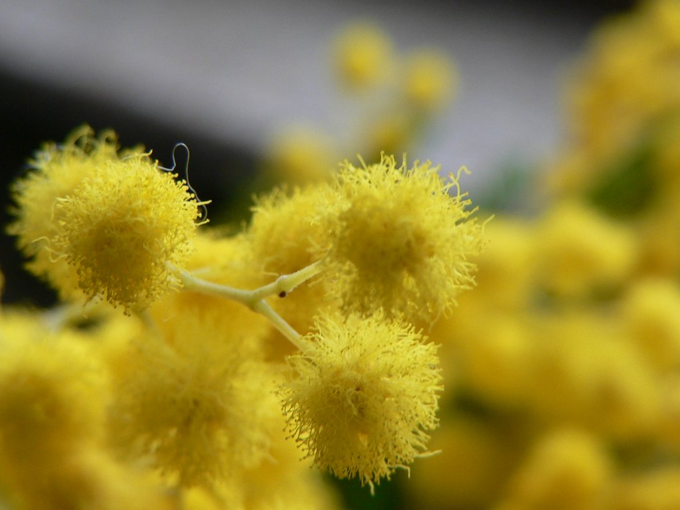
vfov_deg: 17.4
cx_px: 340
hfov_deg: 23.0
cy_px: 255
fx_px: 1670
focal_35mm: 85
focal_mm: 11.2
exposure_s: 1/50
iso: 100
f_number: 2.8
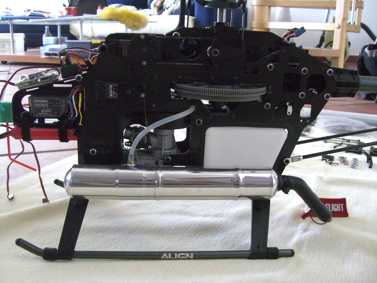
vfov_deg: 37.7
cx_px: 188
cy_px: 142
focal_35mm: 38
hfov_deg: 49.0
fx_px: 414
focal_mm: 6.2
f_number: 2.7
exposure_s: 1/125
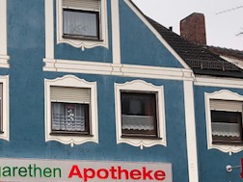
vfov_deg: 20.4
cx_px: 9
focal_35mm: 71
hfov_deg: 26.2
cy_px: 154
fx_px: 498
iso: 20
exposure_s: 1/340
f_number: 1.8
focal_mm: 4
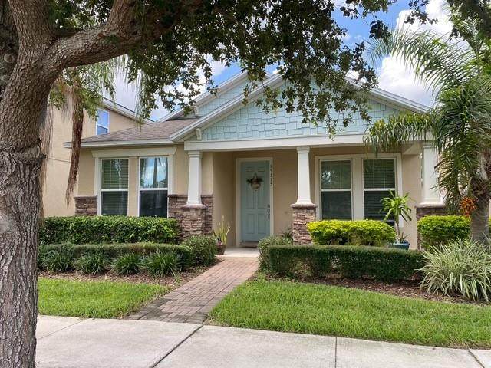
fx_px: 369
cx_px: 246
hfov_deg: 67.3
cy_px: 184
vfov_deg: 53.1
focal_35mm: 26
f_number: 1.8
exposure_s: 1/515
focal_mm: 4.25
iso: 32
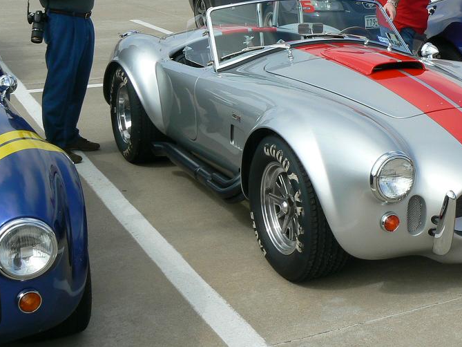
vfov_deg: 23.3
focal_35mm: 62
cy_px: 61
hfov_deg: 30.5
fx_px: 828
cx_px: 365
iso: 80
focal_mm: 6
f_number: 7.1
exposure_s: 1/400
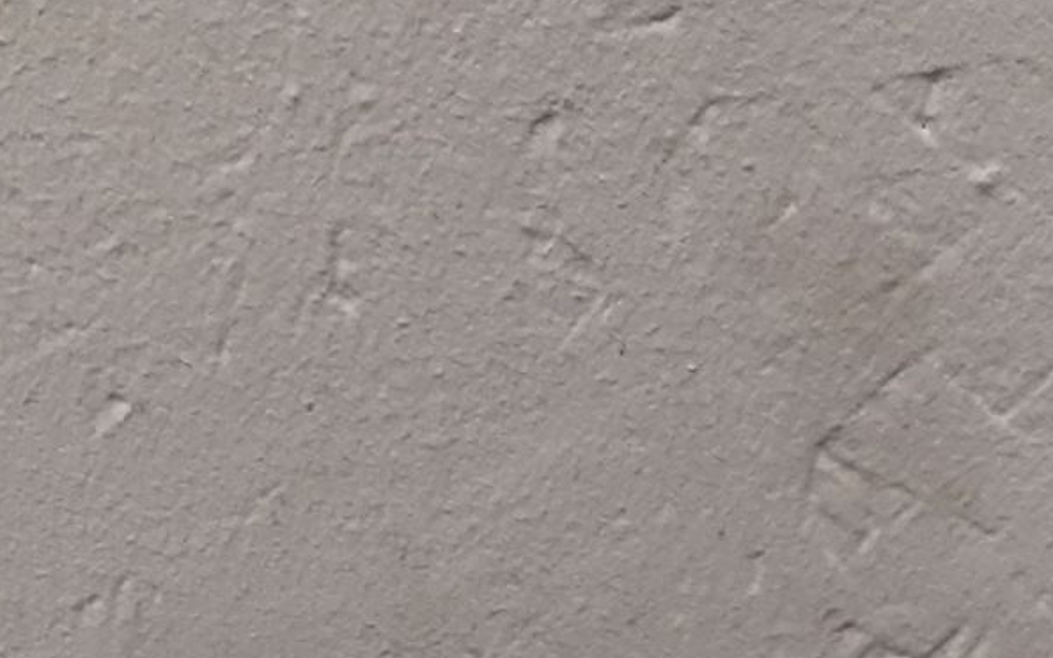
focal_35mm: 95
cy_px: 1266
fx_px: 2726
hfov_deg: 21.9
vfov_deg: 12.3
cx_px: 464
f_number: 1.7
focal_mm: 3.93
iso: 200
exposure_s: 1/50
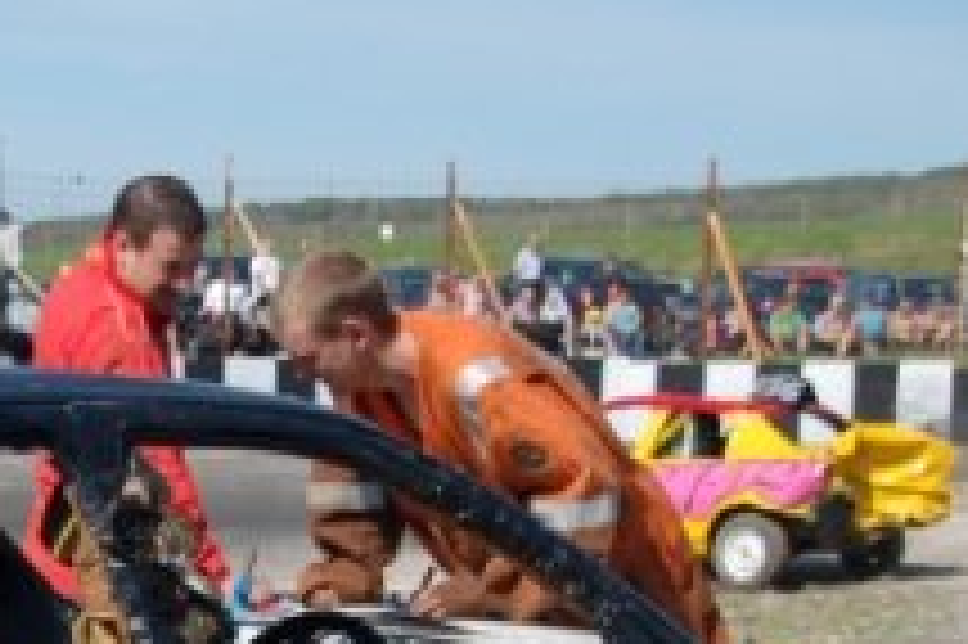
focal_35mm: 116
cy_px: 797
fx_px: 3117
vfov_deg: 11.5
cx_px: -54
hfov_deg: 17.2
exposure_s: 1/1250
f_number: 4.2
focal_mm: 26
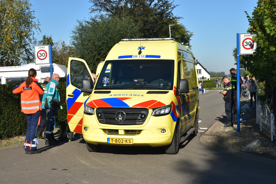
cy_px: 92
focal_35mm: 60
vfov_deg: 22.6
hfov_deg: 33.4
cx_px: 138
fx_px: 460
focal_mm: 40
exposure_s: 1/400
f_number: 10
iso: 200
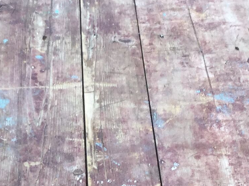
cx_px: 55
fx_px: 971
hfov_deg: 14.5
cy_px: 192
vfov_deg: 10.9
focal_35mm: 135
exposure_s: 1/100
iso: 32
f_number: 2.4
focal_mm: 3.3
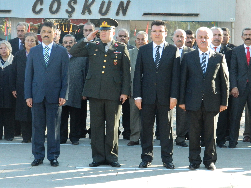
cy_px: 88
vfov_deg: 12.1
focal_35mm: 122
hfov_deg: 16.1
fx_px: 885
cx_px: 127
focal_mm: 18.6
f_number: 4.5
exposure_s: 1/200
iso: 400
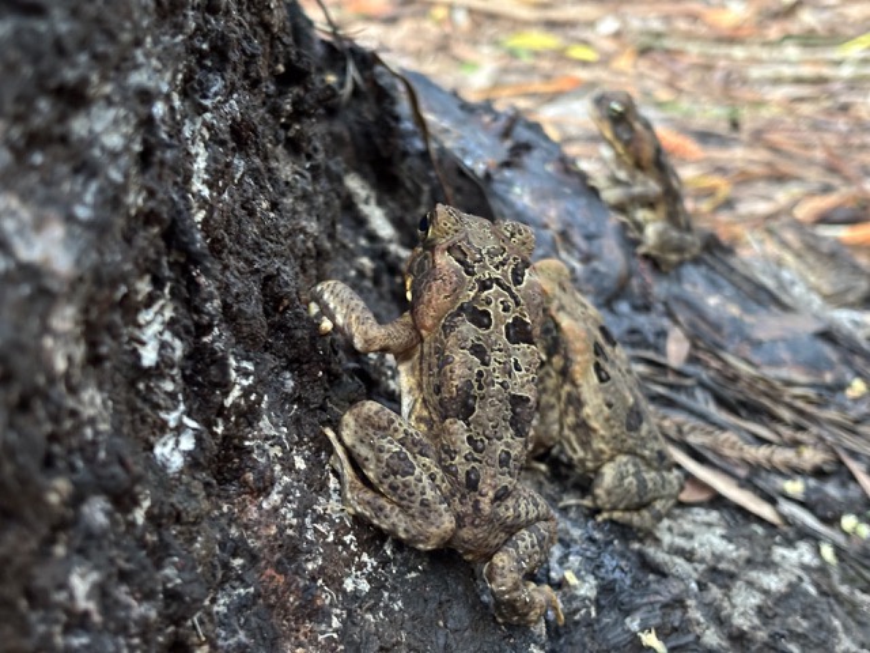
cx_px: 435
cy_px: 326
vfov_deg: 28.0
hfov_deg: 36.8
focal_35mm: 52
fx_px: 1307
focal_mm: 5.96
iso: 400
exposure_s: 1/20
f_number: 1.6
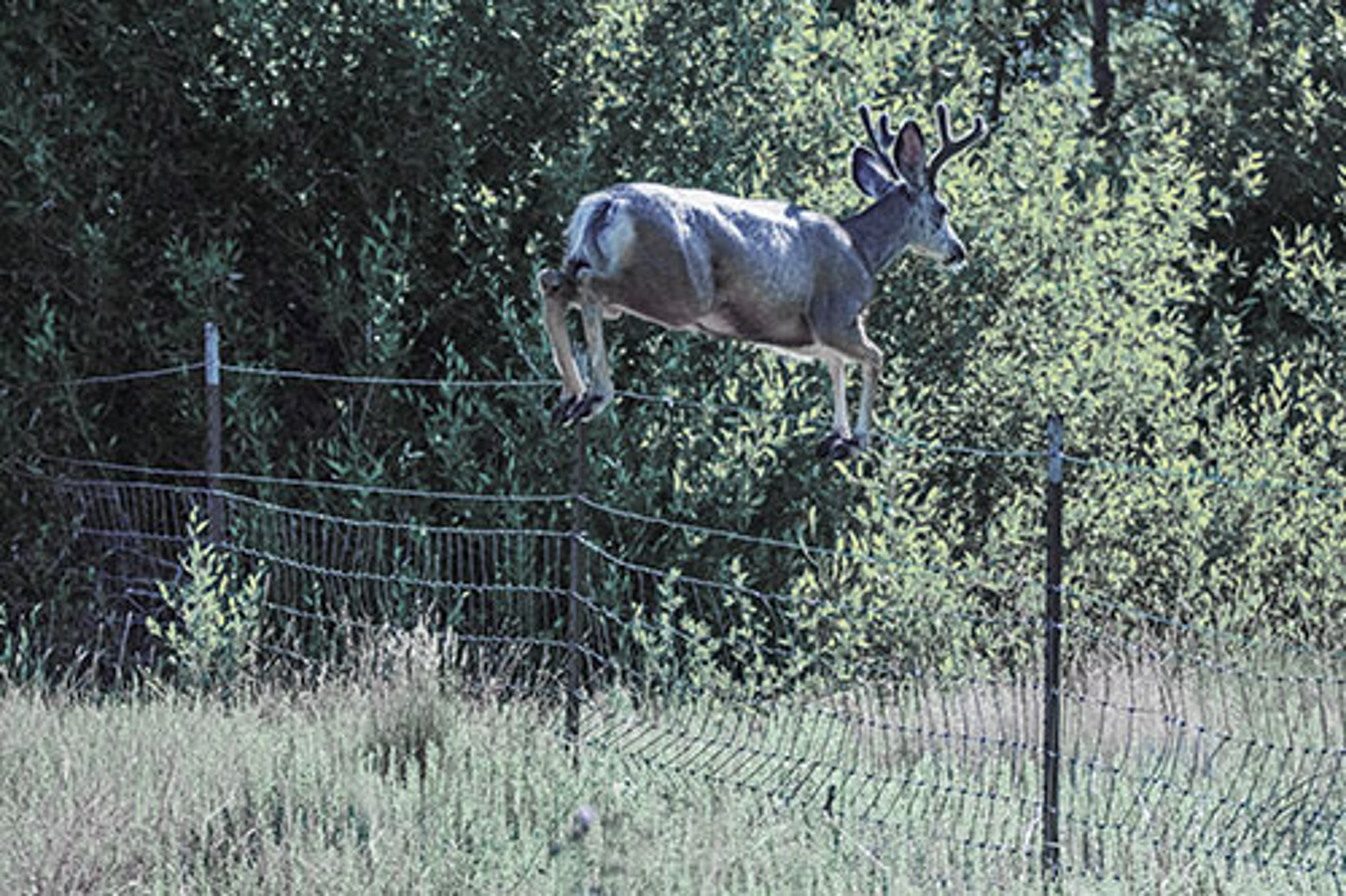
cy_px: 448
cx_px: 673
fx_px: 11212
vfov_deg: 4.6
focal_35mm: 300
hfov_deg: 6.9
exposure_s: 1/1600
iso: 2500
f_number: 10
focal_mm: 300
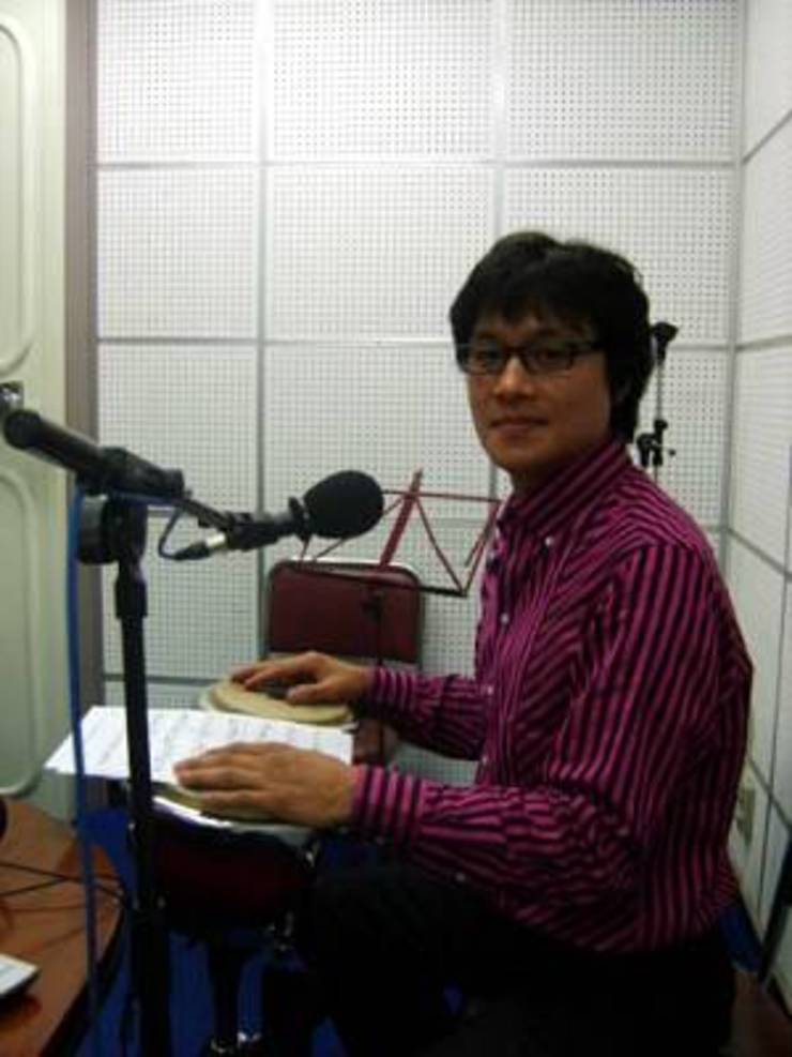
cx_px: 396
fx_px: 1068
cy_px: 528
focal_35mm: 35
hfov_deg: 40.7
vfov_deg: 52.6
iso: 75
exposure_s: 1/30
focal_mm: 7.4
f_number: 2.8
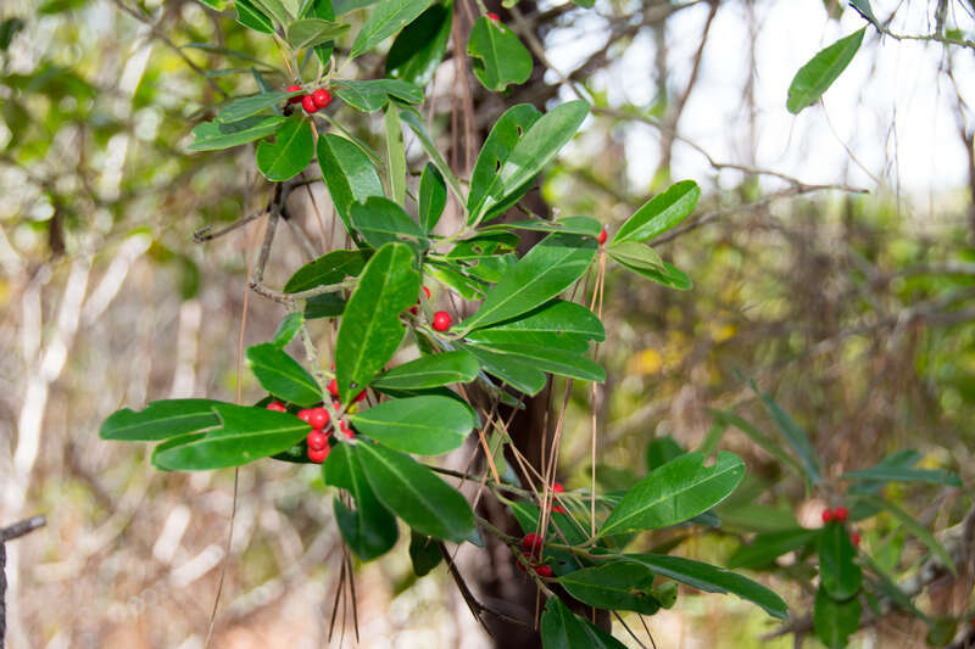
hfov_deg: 26.0
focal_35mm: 78
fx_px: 2112
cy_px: 324
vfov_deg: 17.5
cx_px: 488
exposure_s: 1/125
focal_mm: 52
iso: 125
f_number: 5.6
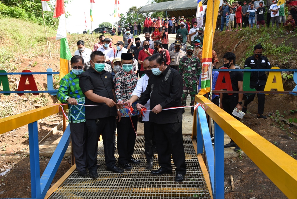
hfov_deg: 50.7
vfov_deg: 35.1
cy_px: 100
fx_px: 314
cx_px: 148
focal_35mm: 38
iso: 500
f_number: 10
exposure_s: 1/200
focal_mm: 38
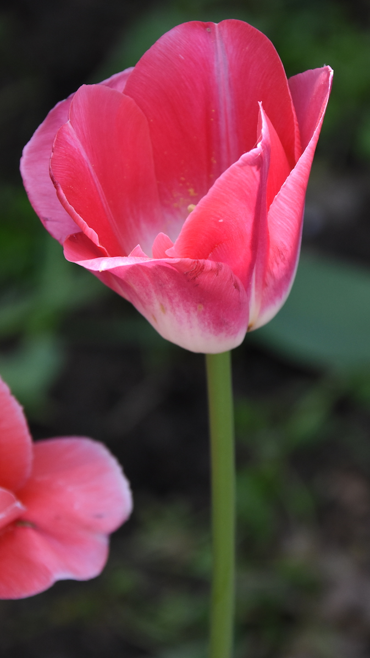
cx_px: 194
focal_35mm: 292
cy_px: 329
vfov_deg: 7.4
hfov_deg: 4.2
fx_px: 5086
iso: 1100
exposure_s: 1/320
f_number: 9
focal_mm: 185
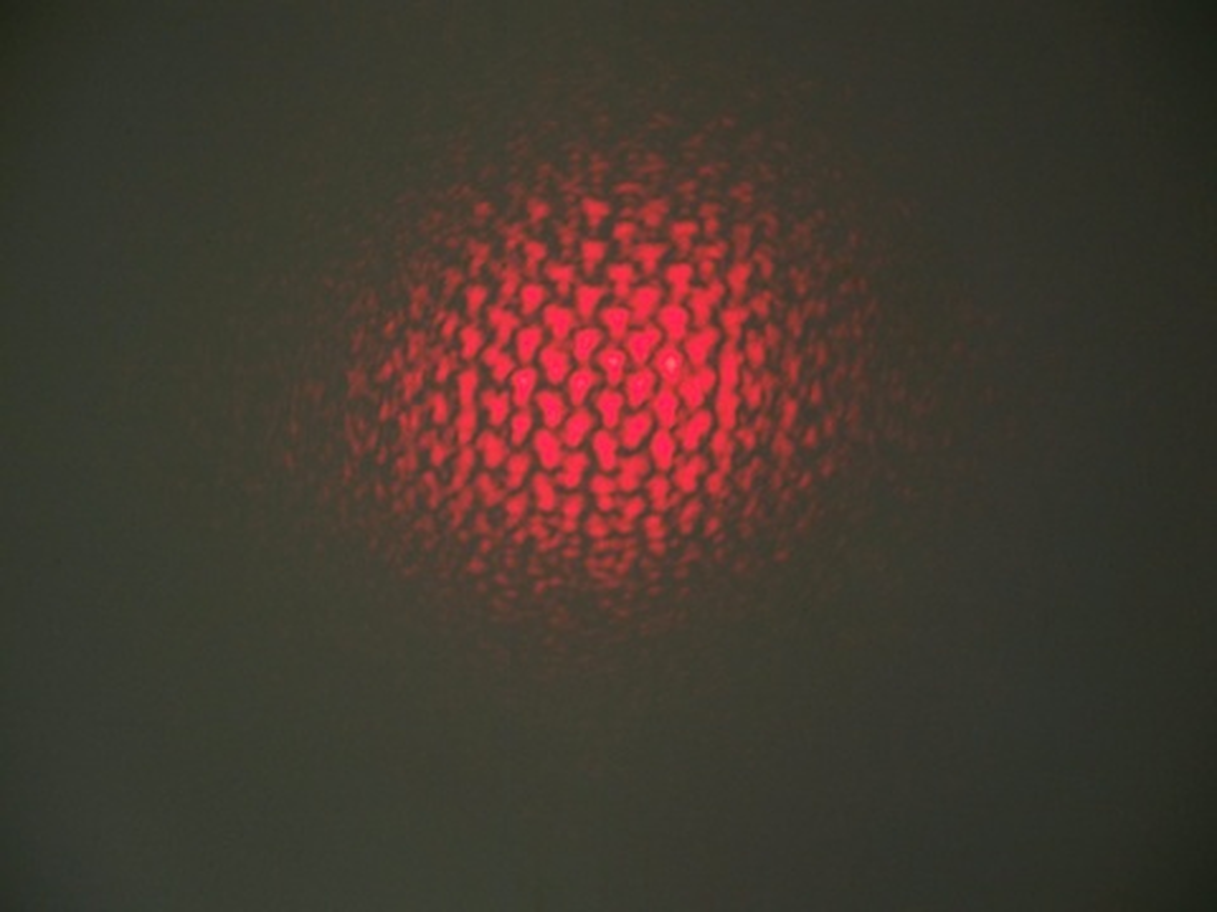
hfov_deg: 50.1
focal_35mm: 37
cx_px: 608
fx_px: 1301
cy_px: 456
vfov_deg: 38.7
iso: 200
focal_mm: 7.8
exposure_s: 1/8
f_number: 2.8
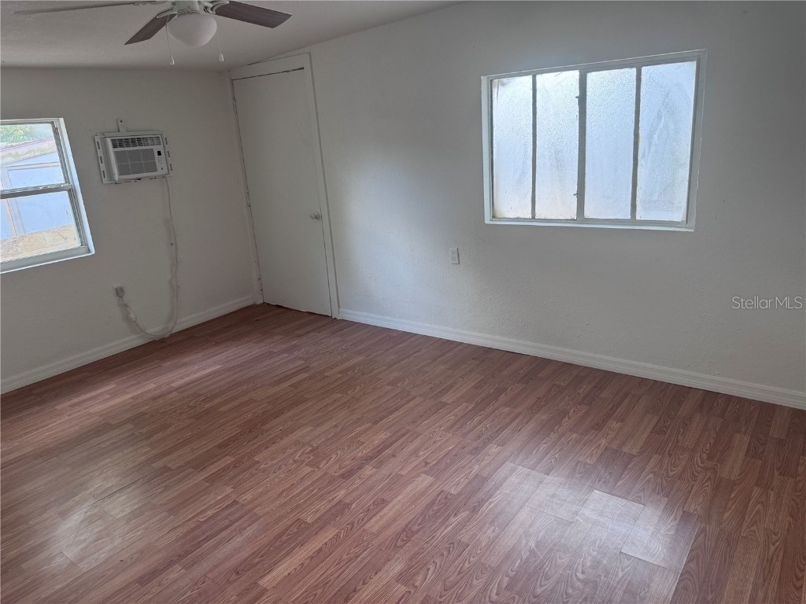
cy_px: 302
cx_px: 403
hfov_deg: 71.6
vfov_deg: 56.8
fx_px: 559
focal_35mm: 24
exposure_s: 1/60
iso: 160
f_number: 1.78
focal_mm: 6.76
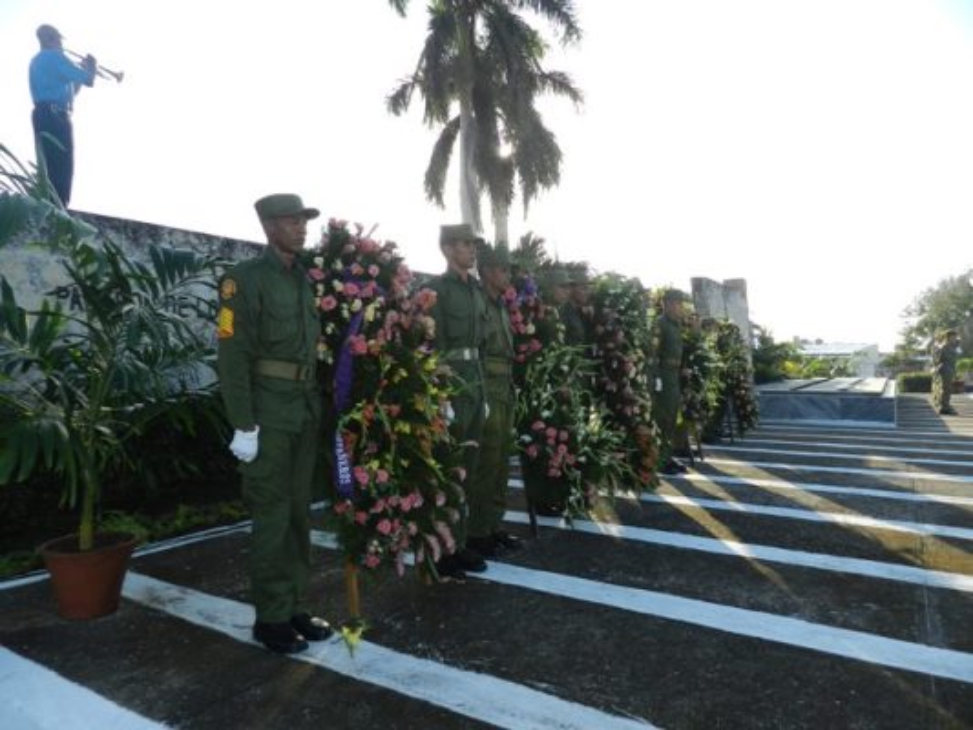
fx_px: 647
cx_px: 486
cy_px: 365
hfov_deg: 73.9
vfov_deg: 58.9
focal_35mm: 23
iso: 160
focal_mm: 4
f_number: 3.4
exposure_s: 1/640
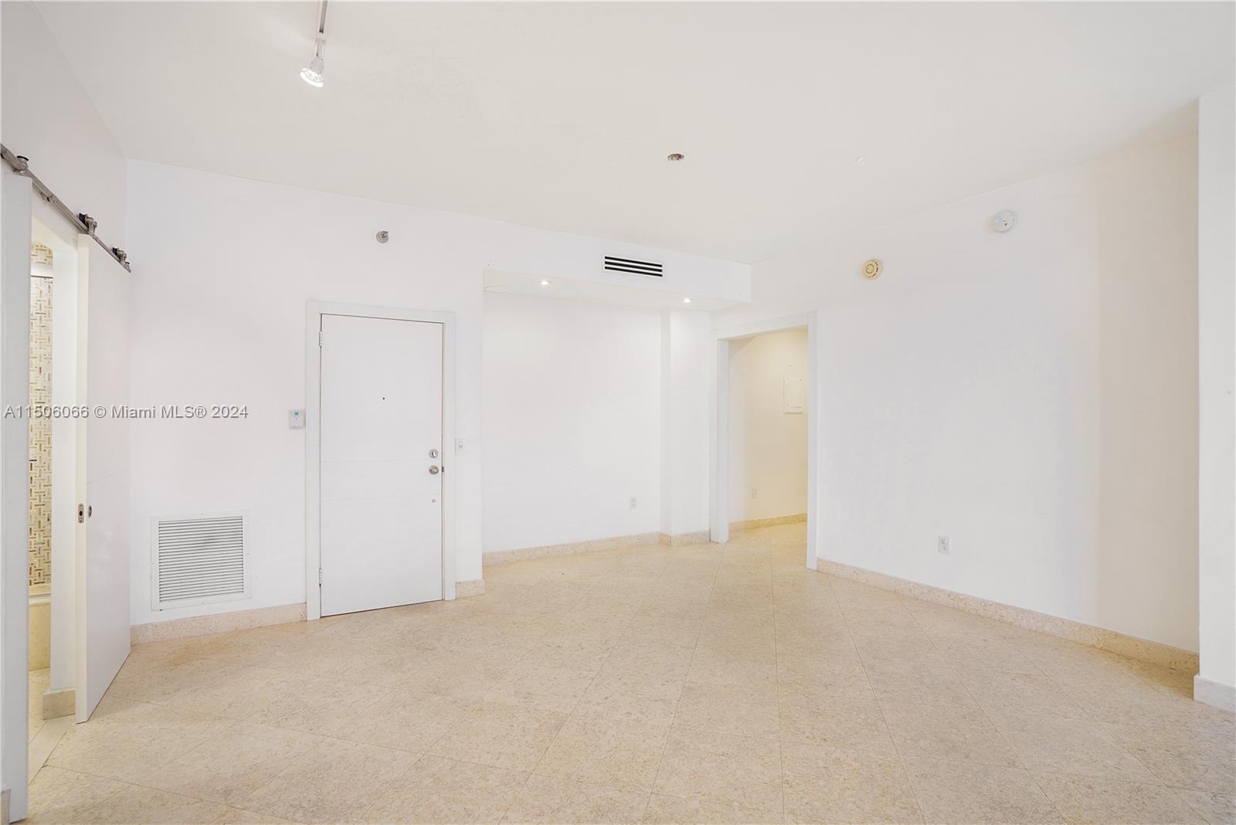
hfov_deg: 96.7
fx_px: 550
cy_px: 412
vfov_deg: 73.8
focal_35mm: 16
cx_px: 618
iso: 640
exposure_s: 1/125
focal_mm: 16
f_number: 4.5
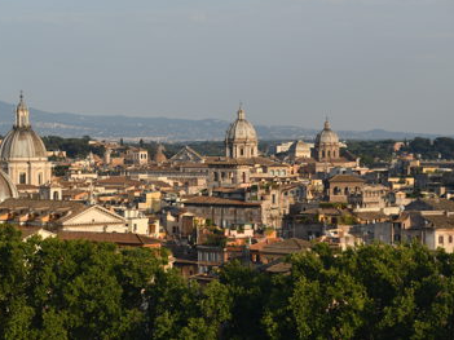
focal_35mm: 115
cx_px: 198
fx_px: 1508
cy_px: 169
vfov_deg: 12.9
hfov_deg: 17.1
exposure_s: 1/640
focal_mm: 70
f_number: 5.3
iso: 100
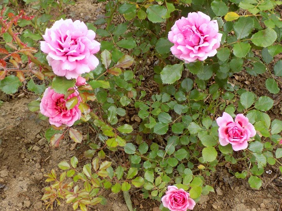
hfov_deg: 25.0
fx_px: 635
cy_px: 106
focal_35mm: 78
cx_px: 141
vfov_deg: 18.9
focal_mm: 13.9
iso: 80
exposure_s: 1/30
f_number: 4.3
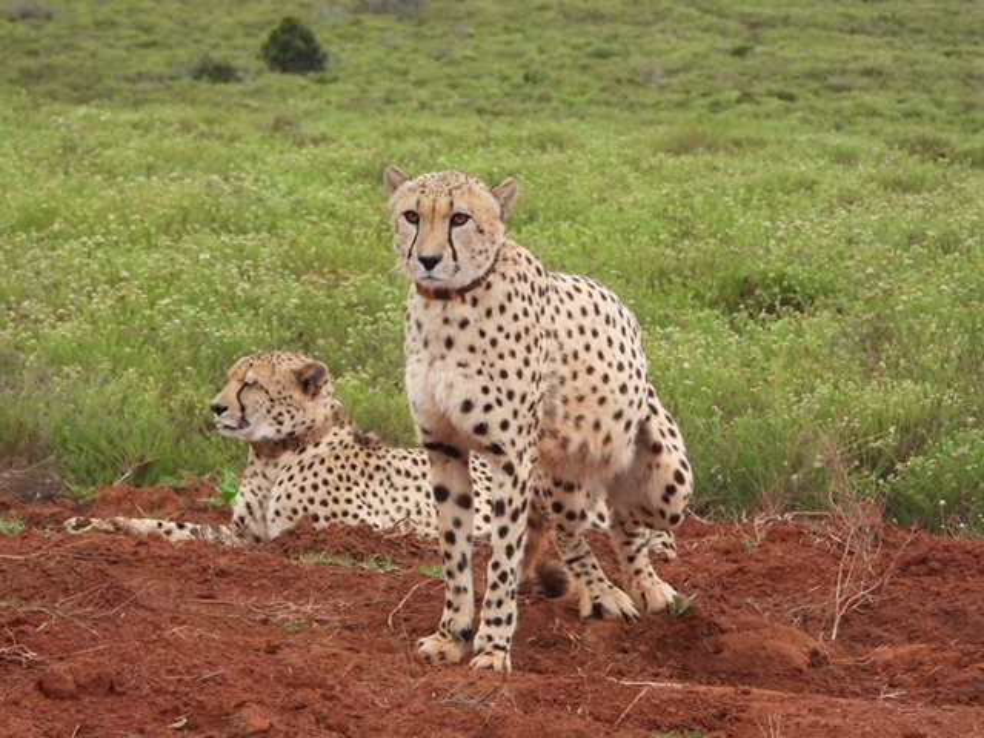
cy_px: 369
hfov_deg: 8.4
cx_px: 492
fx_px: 6680
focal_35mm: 235
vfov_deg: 6.3
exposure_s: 1/125
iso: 400
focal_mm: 42.2
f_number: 4.5
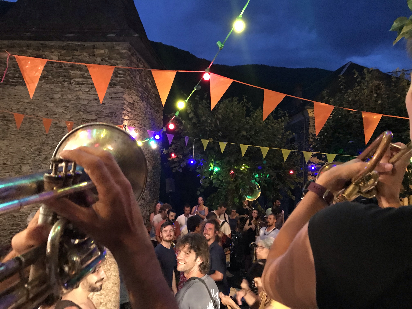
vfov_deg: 49.7
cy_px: 154
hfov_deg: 63.4
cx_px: 206
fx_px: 333
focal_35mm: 28
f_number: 1.8
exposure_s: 1/4
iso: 100
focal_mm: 3.99
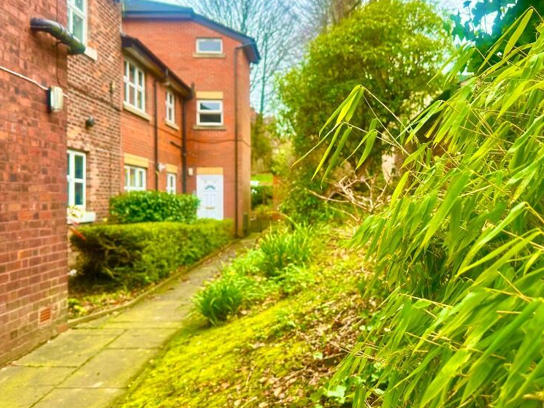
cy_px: 204
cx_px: 308
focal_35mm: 33
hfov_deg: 55.2
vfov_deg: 43.0
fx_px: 519
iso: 80
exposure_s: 1/166
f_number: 1.78
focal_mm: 6.86
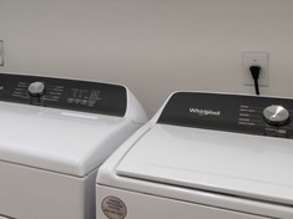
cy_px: 5
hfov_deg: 24.7
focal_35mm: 61
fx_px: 516
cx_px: -142
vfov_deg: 23.1
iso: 200
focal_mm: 7
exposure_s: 1/6
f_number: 7.1
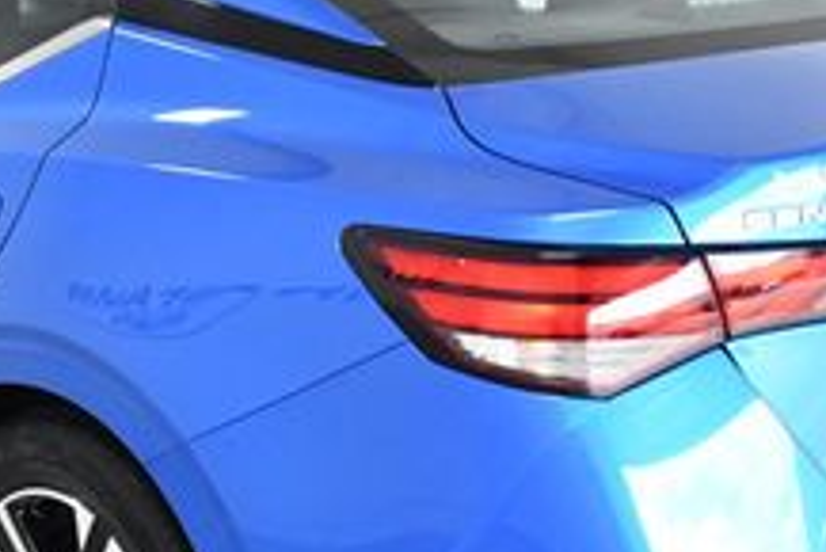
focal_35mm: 106
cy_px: 293
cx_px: 282
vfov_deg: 12.9
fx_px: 2434
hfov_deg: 19.2
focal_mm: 24
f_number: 8
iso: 2500
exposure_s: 1/250
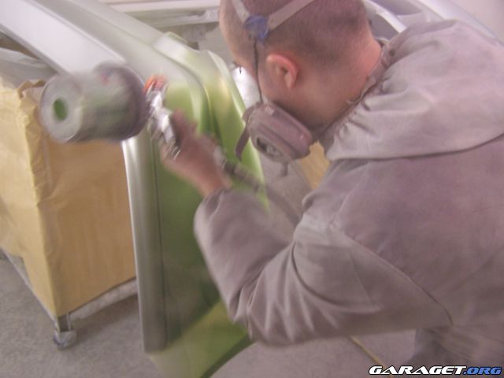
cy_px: 189
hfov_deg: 49.0
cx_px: 252
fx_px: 553
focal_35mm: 38
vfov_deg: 37.7
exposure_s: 1/20
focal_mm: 6.3
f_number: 2.8
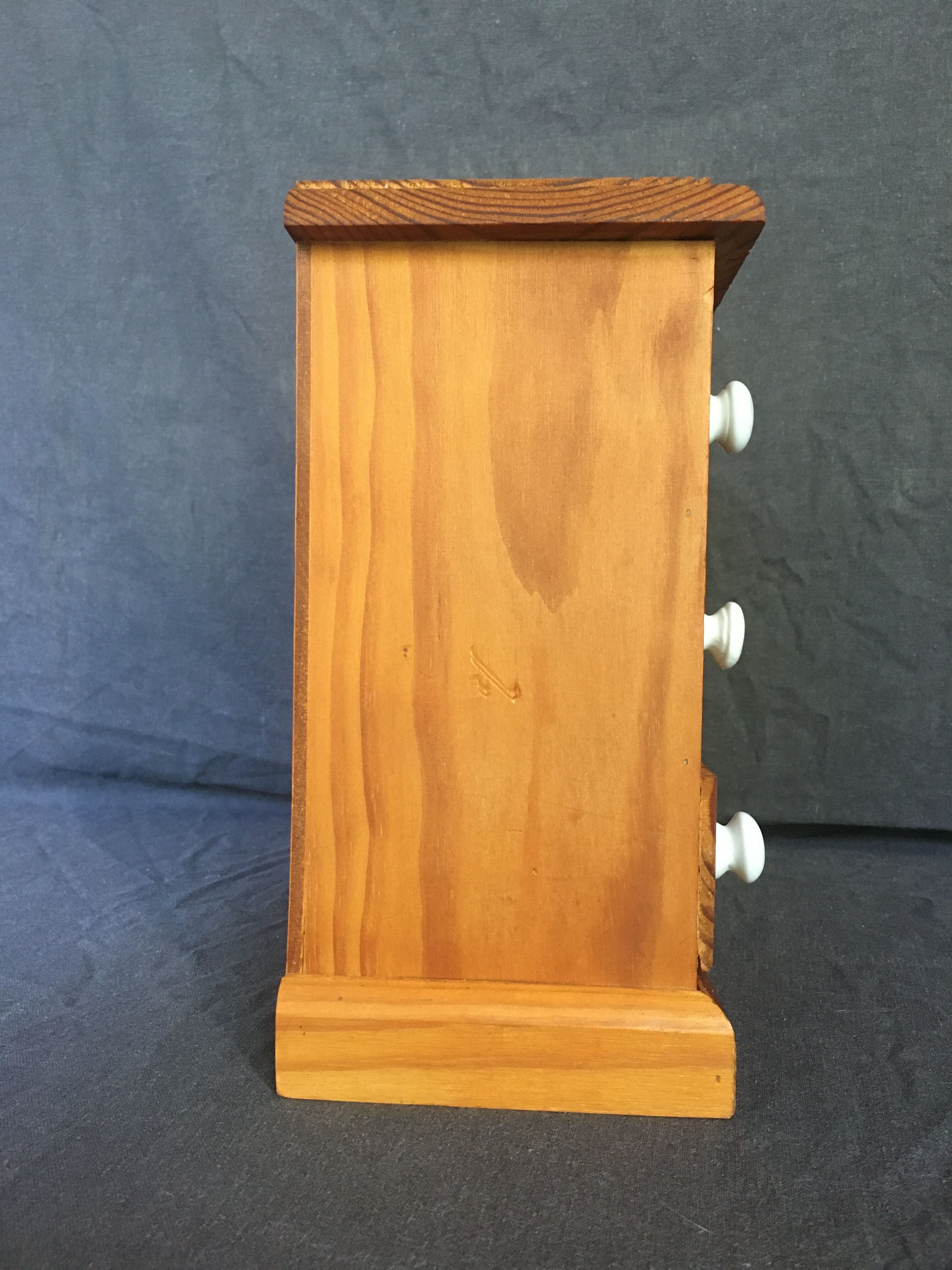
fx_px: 1063
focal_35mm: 29
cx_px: 476
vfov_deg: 61.7
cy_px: 635
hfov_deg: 48.2
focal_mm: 4.15
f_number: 2.2
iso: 200
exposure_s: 1/20
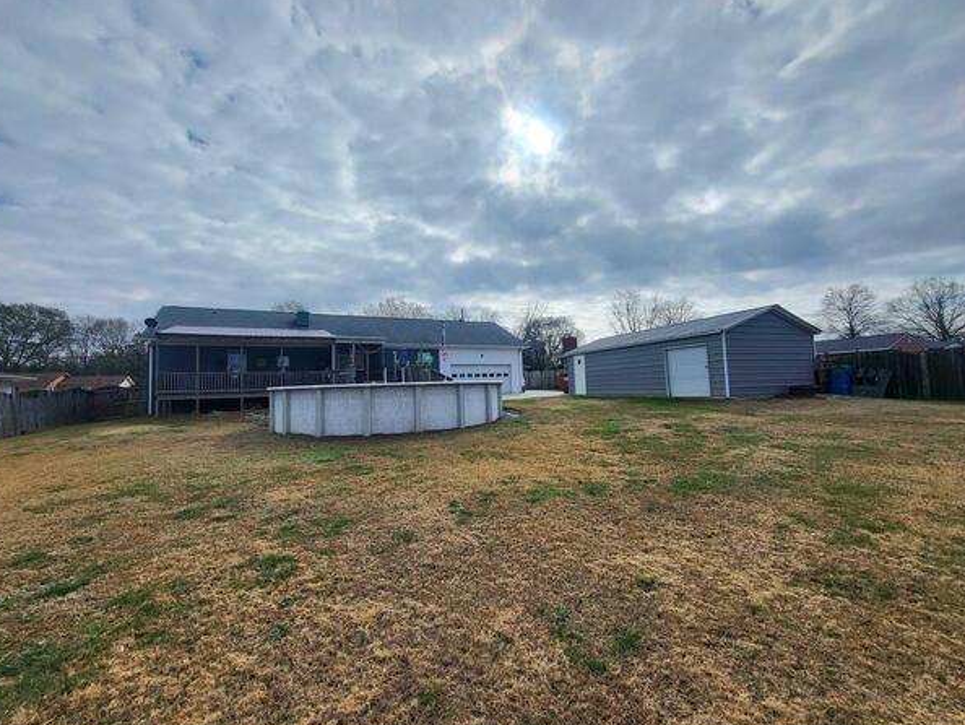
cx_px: 471
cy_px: 354
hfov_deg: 102.0
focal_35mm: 14
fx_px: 390
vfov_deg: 85.7
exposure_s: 1/2500
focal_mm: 1.74
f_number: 2.2
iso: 32
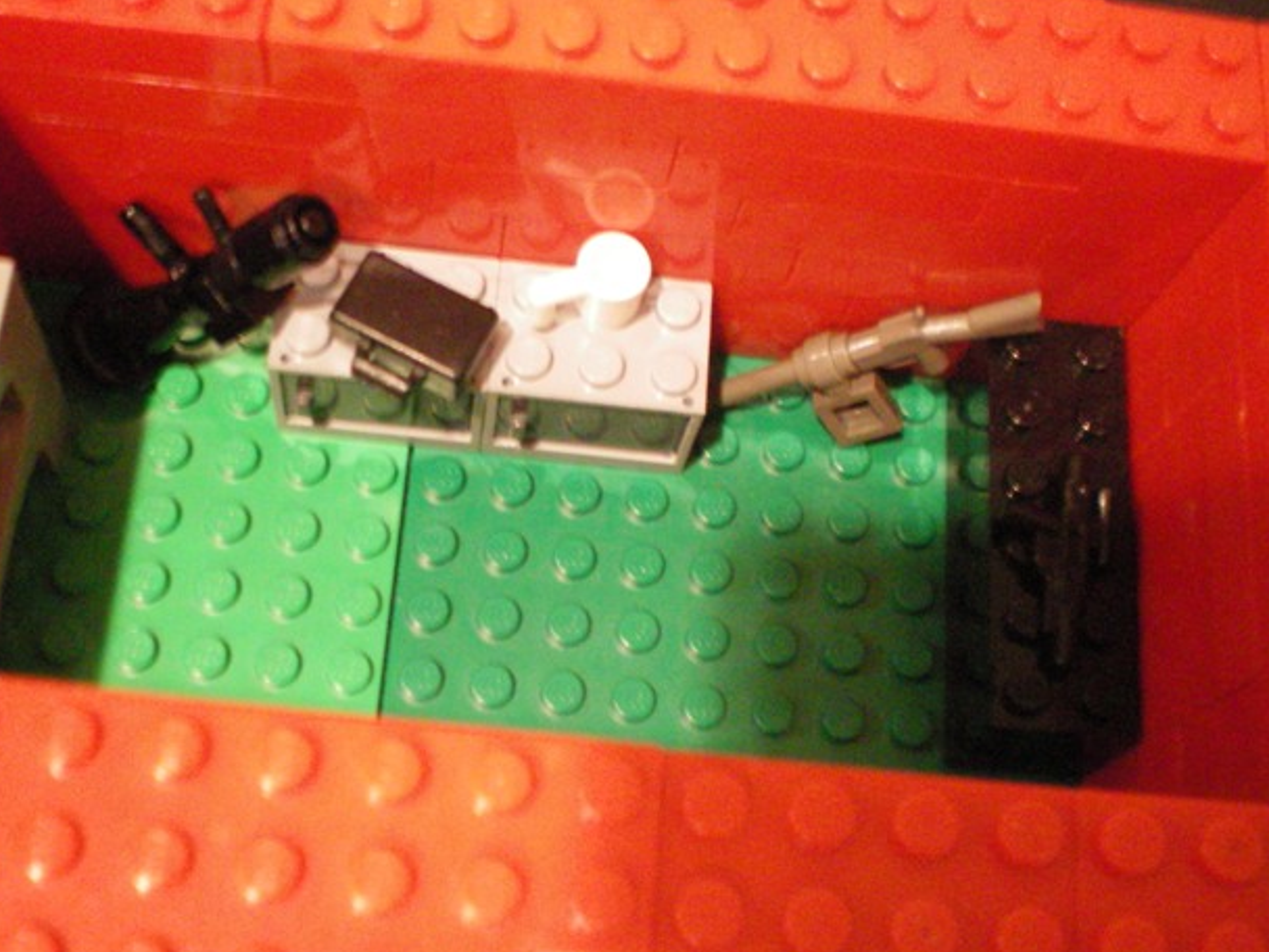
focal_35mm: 50
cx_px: 603
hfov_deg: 38.2
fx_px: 1833
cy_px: 407
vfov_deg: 29.1
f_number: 3.1
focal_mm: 6.3
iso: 400
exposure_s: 1/8
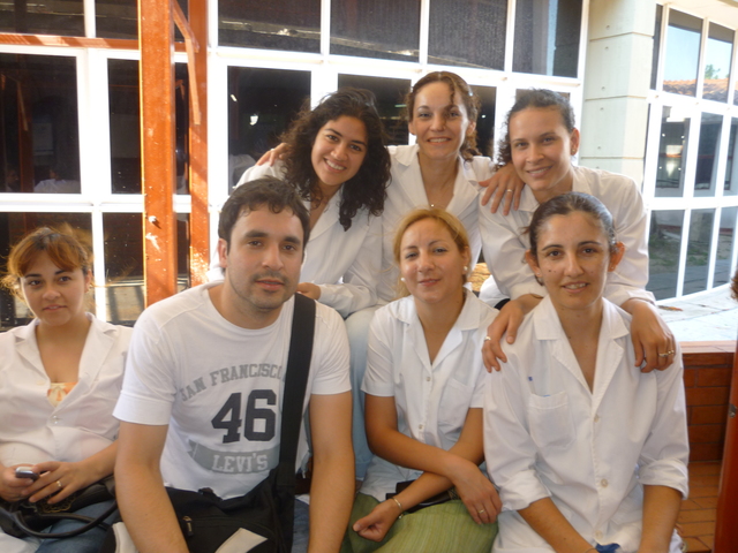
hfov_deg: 58.4
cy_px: 276
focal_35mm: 31
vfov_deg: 45.4
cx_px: 369
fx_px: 661
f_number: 2.8
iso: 100
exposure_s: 1/30
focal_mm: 5.5
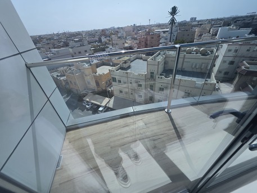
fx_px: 97
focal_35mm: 13
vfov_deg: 89.9
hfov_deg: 106.2
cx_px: 128
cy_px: 96
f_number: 1.9
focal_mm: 2.2
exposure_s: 1/1202
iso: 40
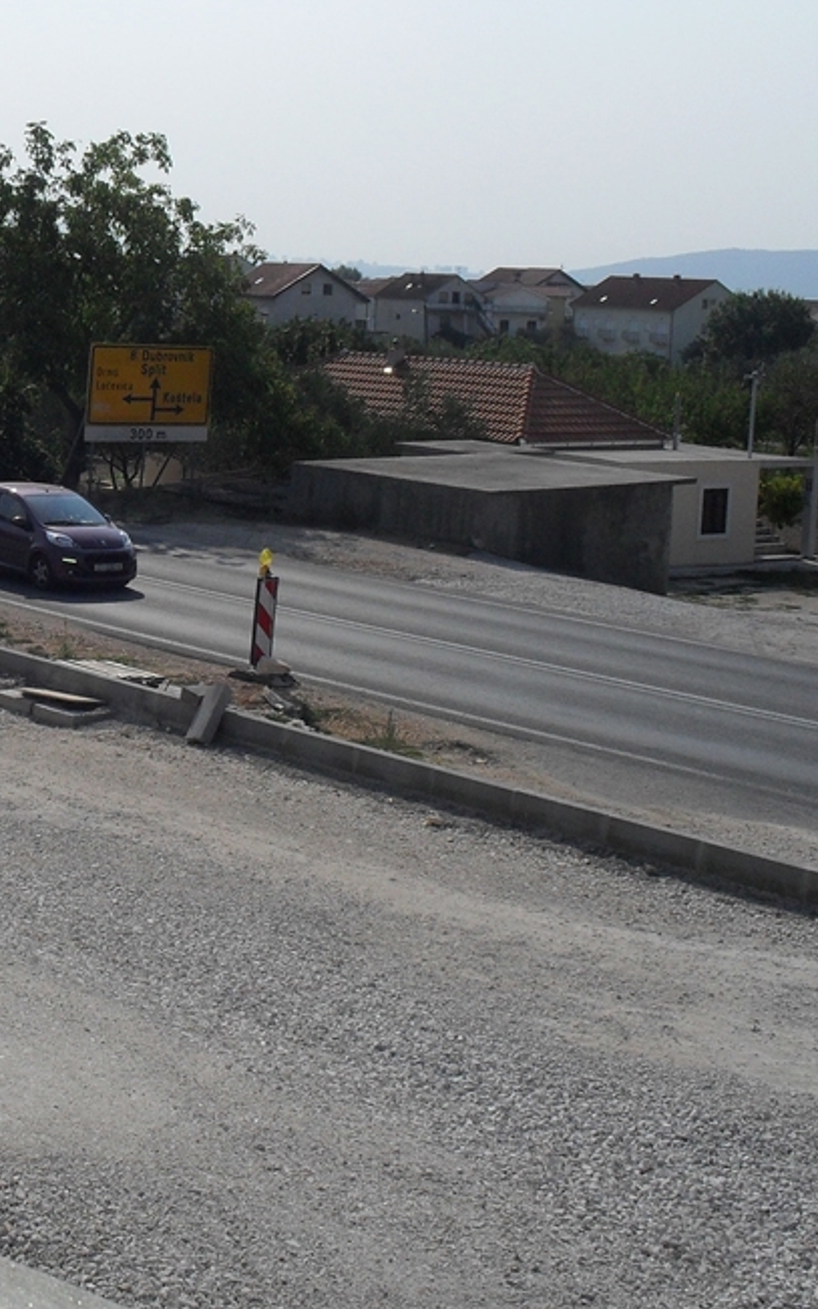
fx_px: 2033
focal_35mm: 57
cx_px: 123
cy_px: 597
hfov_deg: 22.3
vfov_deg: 35.7
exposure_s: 1/750
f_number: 8.4
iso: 100
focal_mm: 6.3
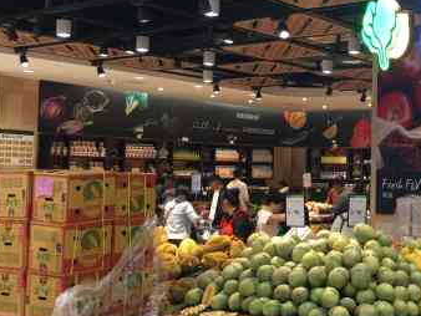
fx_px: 730
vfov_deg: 24.4
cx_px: 350
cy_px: 135
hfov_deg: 31.2
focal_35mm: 60
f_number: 2.2
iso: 40
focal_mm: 4.15
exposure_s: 1/33
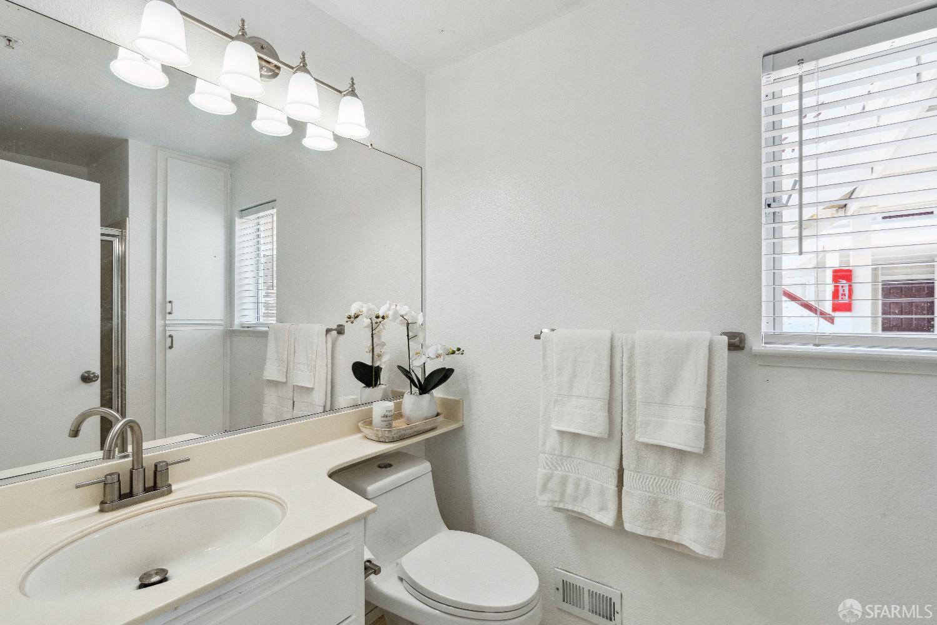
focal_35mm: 16
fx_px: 416
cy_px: 312
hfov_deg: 96.7
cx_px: 468
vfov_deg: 73.7
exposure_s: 1/15
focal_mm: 16
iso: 200
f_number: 11
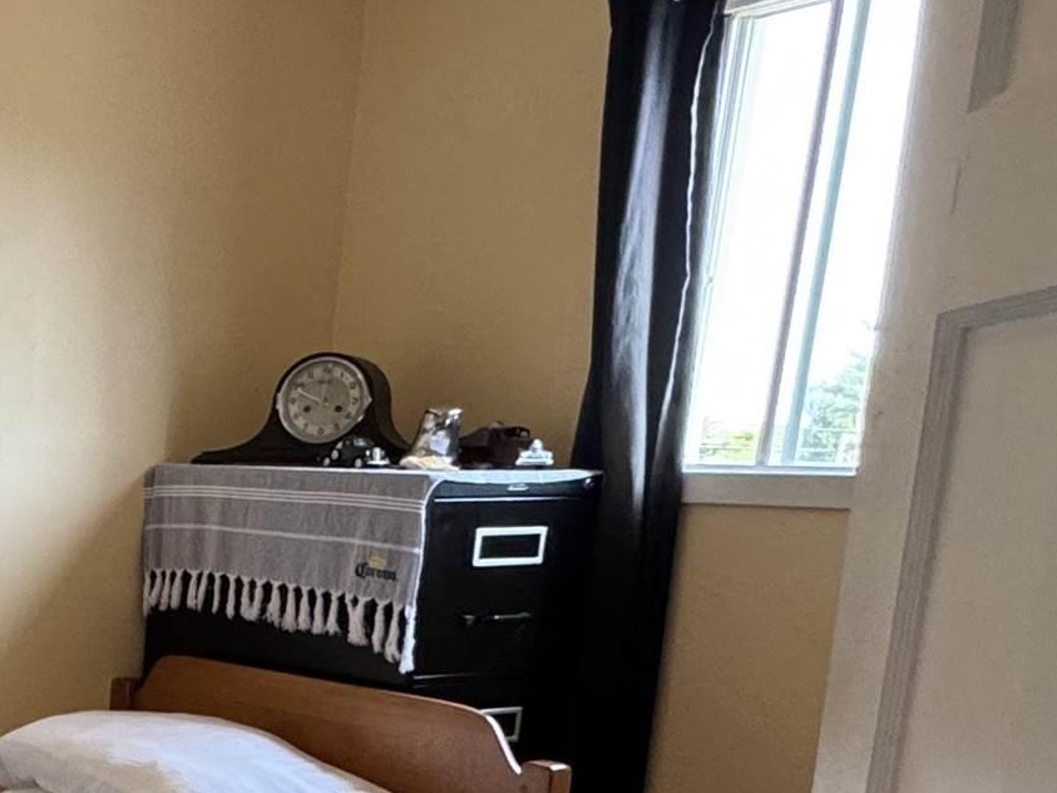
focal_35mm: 51
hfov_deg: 29.0
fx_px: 1557
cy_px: 787
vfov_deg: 27.0
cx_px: -379
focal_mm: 2.22
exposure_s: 1/120
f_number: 2.2
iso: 200
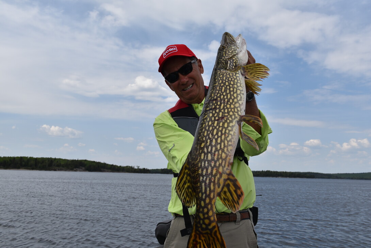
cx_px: 186
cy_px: 124
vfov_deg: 41.2
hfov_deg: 58.7
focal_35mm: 32
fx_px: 330
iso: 200
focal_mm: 32
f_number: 10
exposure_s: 1/400
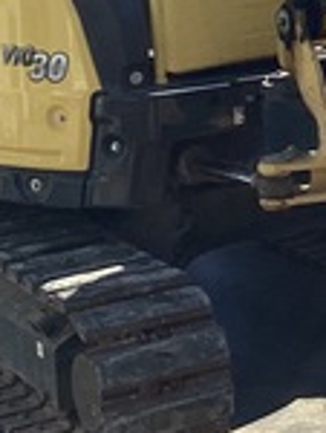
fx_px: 1628
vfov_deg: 14.9
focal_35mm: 130
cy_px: -13
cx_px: 648
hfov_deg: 10.5
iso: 25
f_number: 2.4
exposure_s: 1/762
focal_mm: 3.3
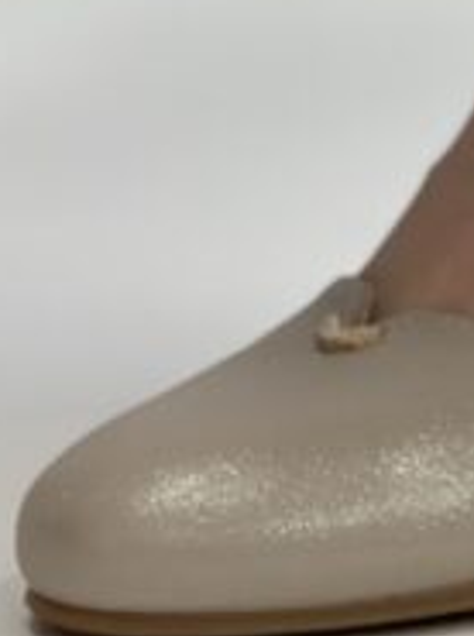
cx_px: 900
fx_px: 3811
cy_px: -378
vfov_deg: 9.2
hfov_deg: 6.9
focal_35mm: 208
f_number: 1.78
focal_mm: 6.86
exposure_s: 1/100
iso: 125
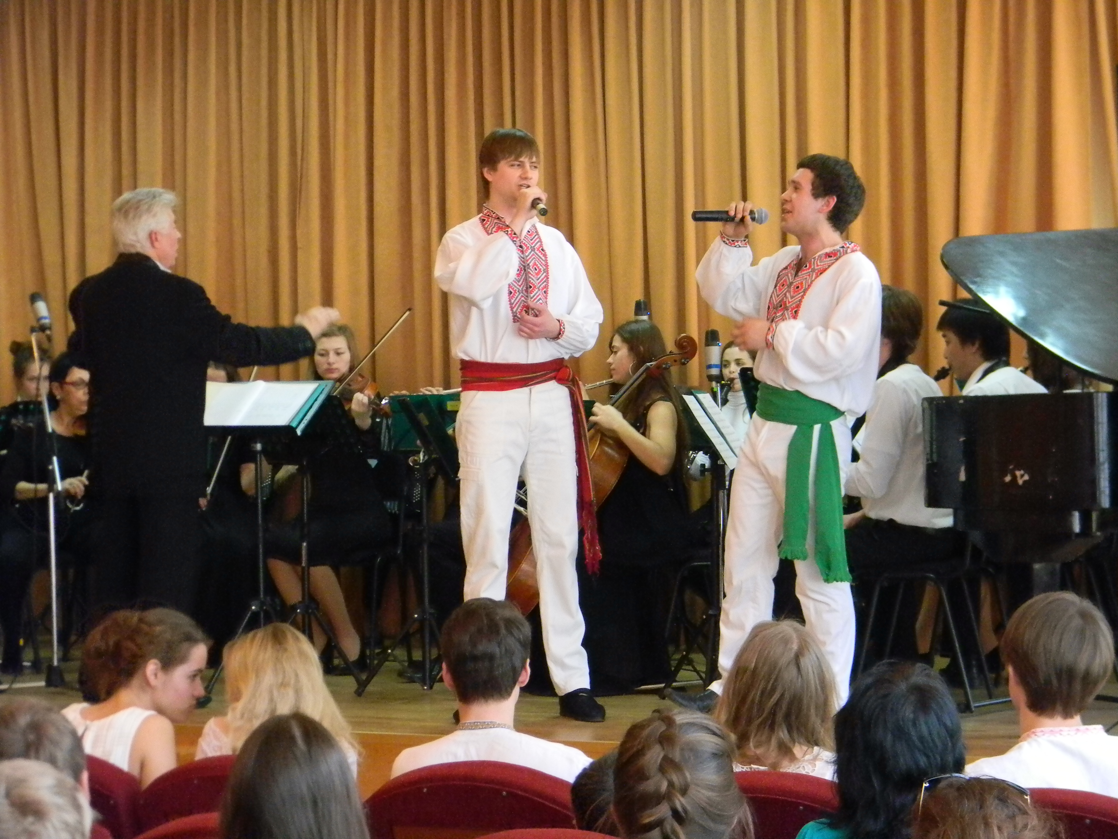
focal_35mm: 83
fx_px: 2681
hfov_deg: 23.6
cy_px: 420
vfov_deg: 17.8
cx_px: 559
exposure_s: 1/13
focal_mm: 15.1
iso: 200
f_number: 4.5
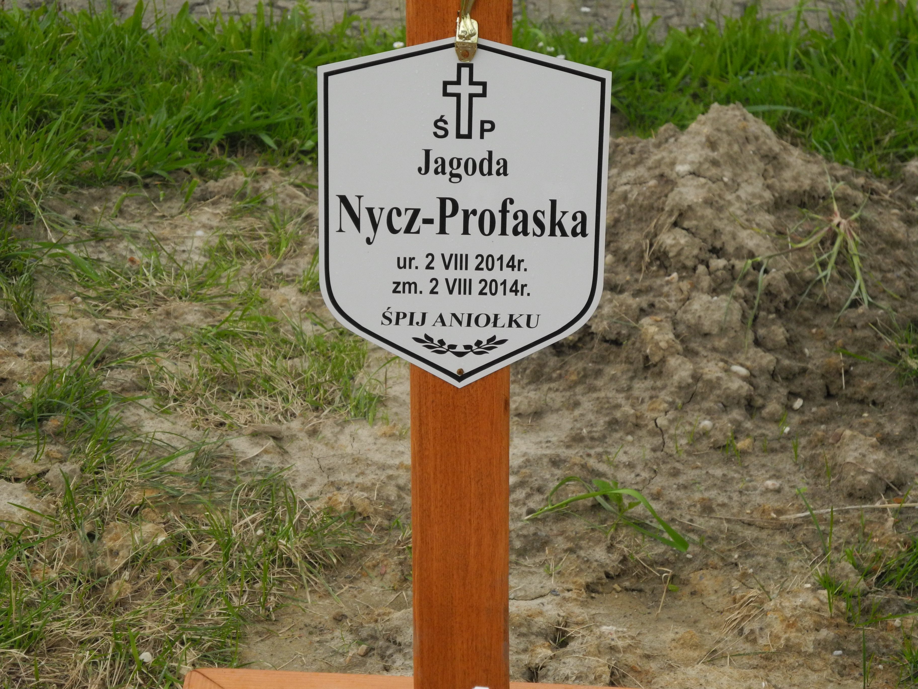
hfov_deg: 18.7
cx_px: 459
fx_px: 2785
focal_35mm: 105
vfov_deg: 14.1
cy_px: 344
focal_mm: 22.5
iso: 320
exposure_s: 1/400
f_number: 4.5
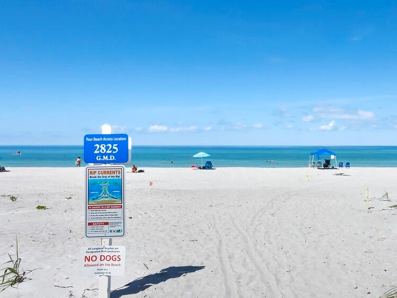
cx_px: 288
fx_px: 344
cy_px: 142
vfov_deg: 46.8
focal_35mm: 30
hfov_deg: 57.5
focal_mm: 7
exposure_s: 1/1000
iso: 400
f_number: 11
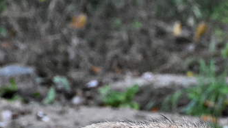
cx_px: 281
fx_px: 4091
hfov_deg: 3.2
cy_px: 190
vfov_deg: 1.8
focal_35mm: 677
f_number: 5.6
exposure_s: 1/500
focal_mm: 140
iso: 3200
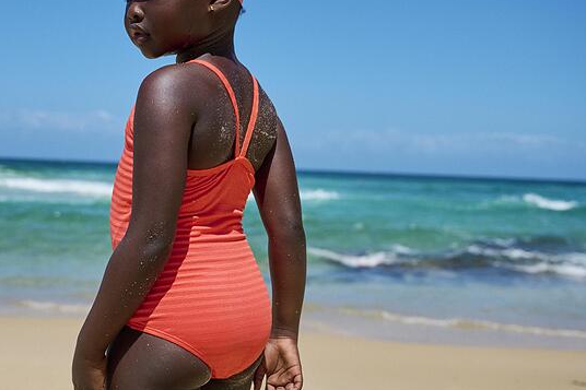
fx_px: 908
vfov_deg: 24.2
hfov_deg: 35.6
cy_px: 168
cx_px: 227
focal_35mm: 56
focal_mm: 34.5
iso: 320
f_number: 4
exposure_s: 1/8000
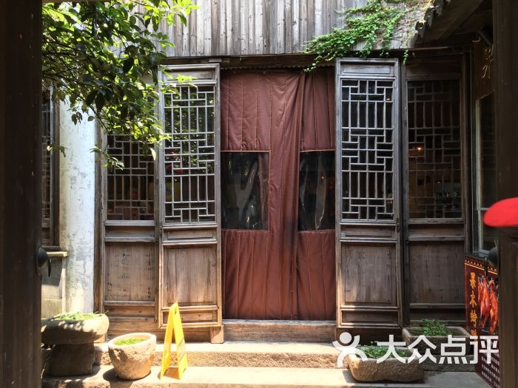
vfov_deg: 48.2
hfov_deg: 61.7
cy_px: 194
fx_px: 434
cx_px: 259
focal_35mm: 29
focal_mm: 4.15
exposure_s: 1/100
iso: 40
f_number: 2.2
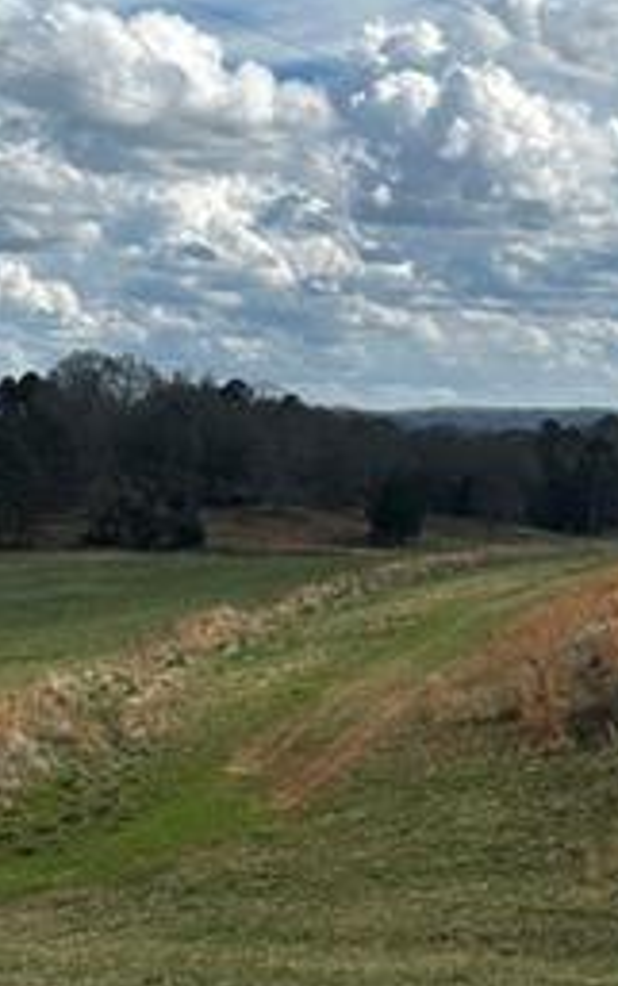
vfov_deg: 26.8
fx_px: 2045
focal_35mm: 76
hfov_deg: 17.1
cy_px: 721
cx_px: 180
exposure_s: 1/6211
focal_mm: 6.86
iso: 80
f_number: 1.78
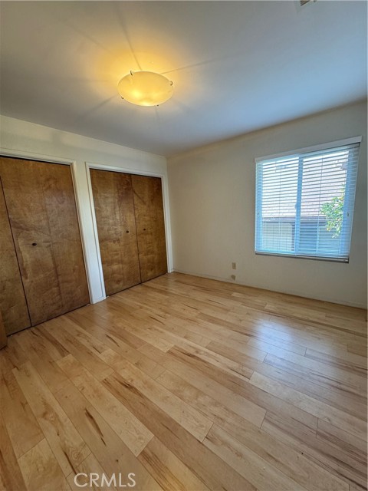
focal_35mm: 14
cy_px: 246
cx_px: 184
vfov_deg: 102.1
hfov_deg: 85.7
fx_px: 198
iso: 200
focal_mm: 2.22
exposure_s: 1/60
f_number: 2.2
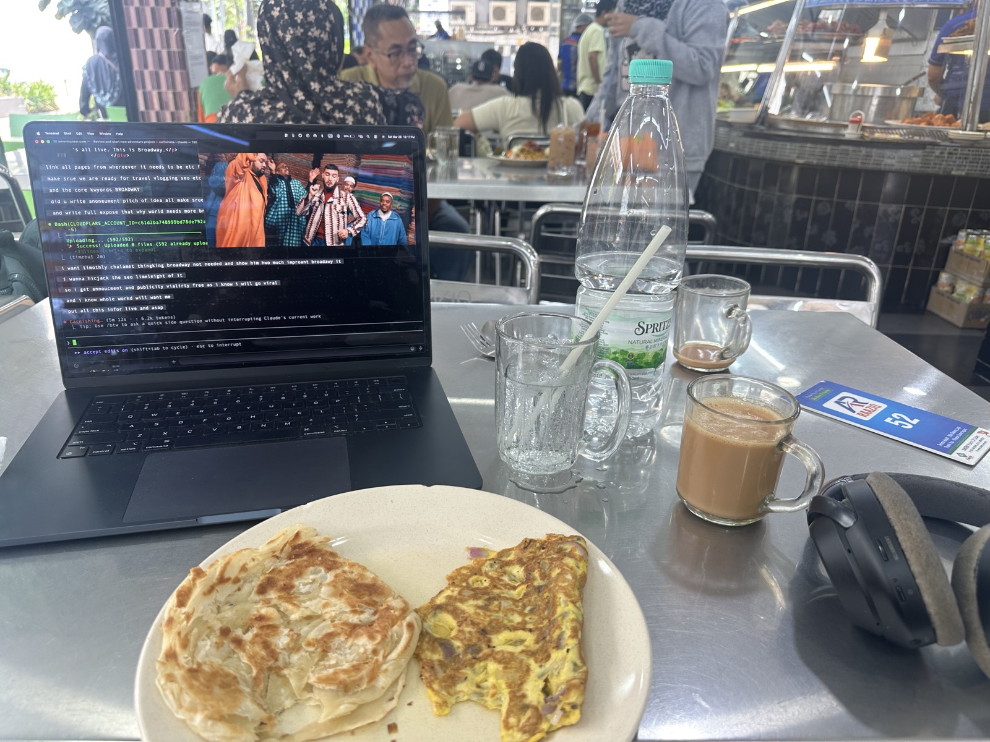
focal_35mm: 24
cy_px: 371
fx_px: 686
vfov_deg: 56.8
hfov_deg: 71.6
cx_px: 495
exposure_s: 1/100
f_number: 1.78
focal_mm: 6.86
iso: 64
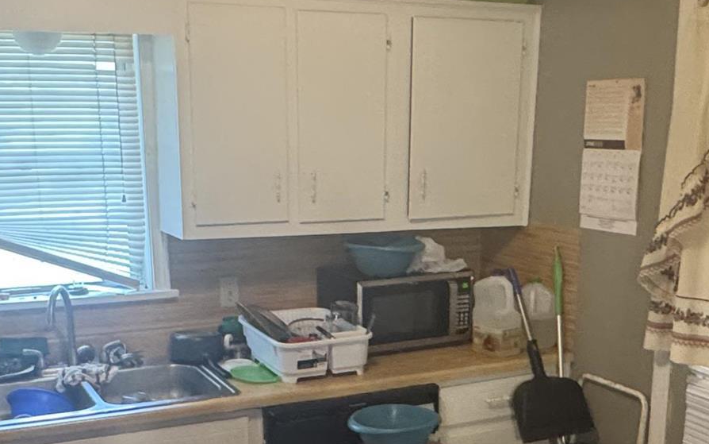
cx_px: 349
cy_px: 370
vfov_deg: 24.8
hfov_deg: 39.6
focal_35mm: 51
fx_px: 986
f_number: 2.2
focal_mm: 2.22
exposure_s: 1/60
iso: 800
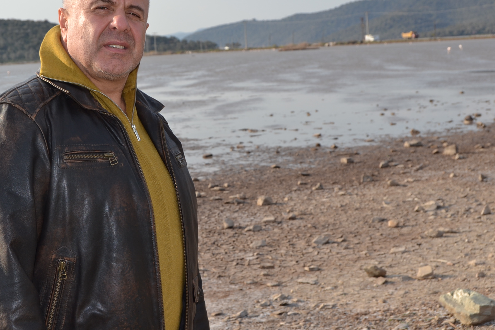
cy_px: 150
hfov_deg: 27.3
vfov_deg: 18.4
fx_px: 1017
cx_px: 240
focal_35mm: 74
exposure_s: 1/200
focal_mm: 38
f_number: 8
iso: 100
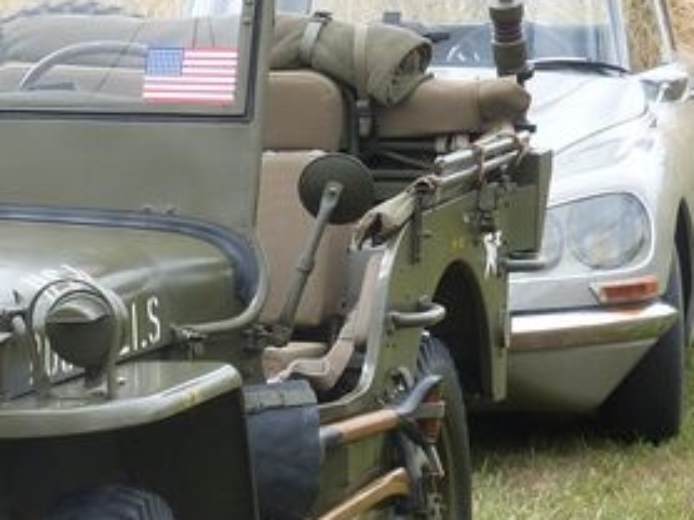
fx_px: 4287
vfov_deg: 6.9
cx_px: 0
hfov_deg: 9.2
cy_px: 588
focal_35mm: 214
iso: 100
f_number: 4.5
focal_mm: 10.5
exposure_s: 1/200
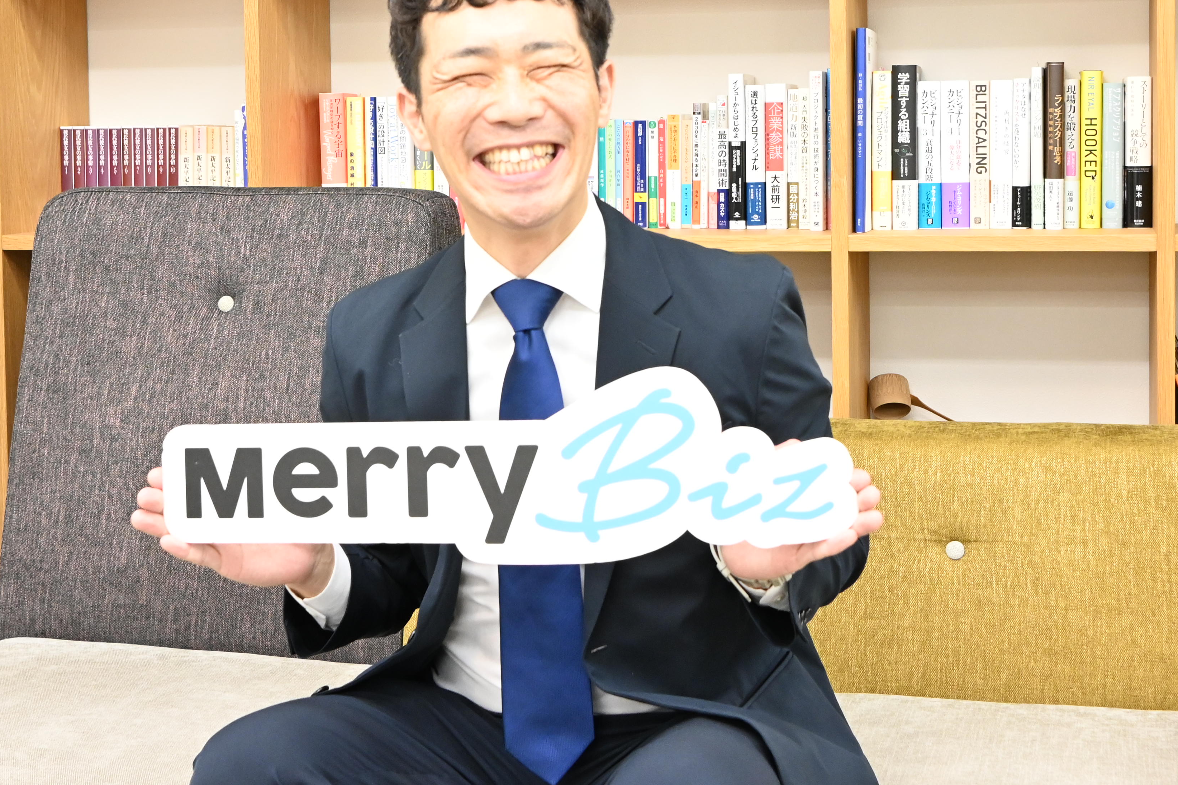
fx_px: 1996
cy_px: 218
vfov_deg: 22.1
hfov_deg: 32.9
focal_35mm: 61
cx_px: 526
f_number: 4
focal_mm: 24
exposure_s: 1/60
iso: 1250
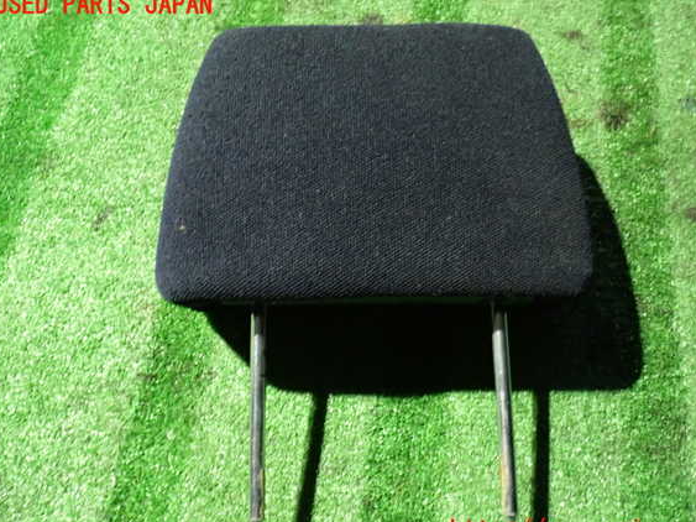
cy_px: 268
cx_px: 359
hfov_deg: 56.8
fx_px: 643
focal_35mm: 32
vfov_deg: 44.1
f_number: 2.3
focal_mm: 5.4
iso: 800
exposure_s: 1/13
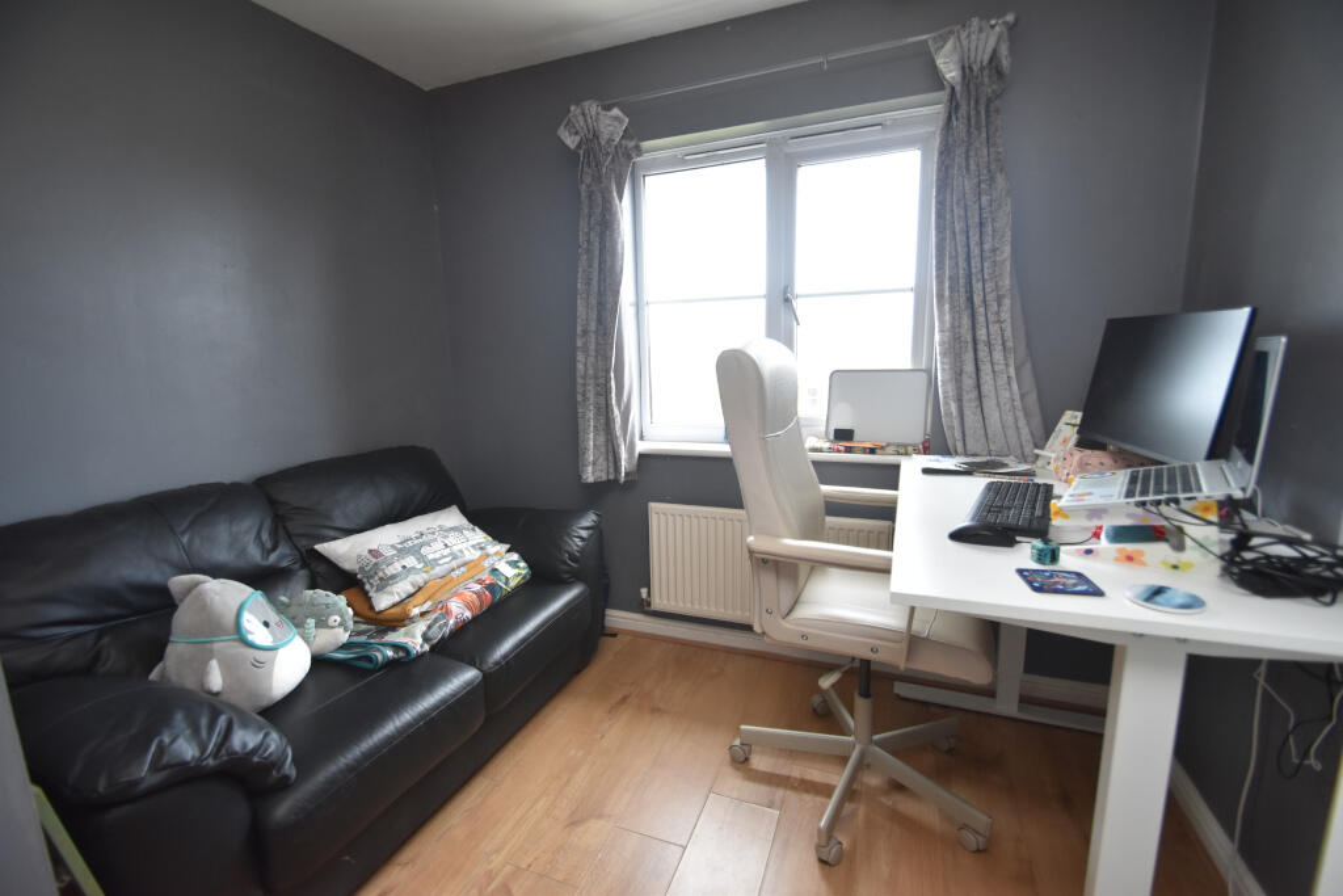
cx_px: 672
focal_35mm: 15
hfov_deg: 100.4
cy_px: 448
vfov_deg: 77.3
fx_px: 560
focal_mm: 10
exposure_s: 1/250
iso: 800
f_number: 3.5
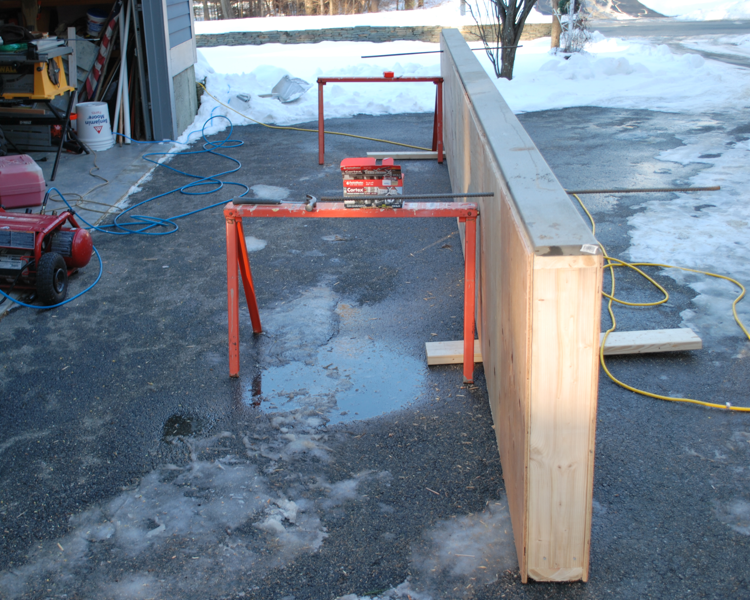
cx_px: 338
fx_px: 910
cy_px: 302
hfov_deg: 44.7
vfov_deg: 36.5
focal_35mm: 41
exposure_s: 1/50
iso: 100
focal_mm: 24
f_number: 4.2
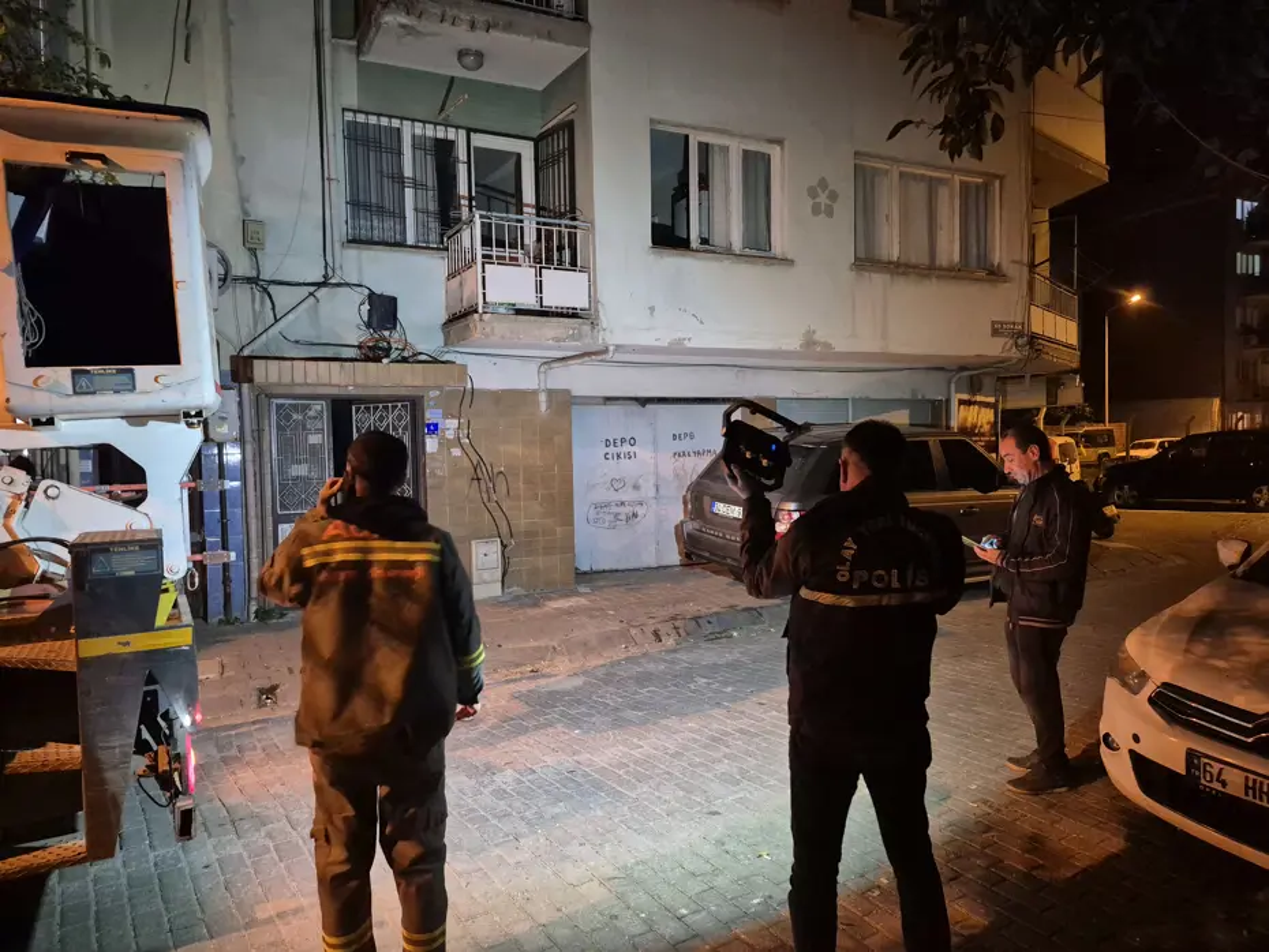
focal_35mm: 23
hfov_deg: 73.9
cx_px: 634
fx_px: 843
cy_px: 476
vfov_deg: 58.9
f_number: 1.8
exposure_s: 1/33
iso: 1250
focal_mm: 5.4
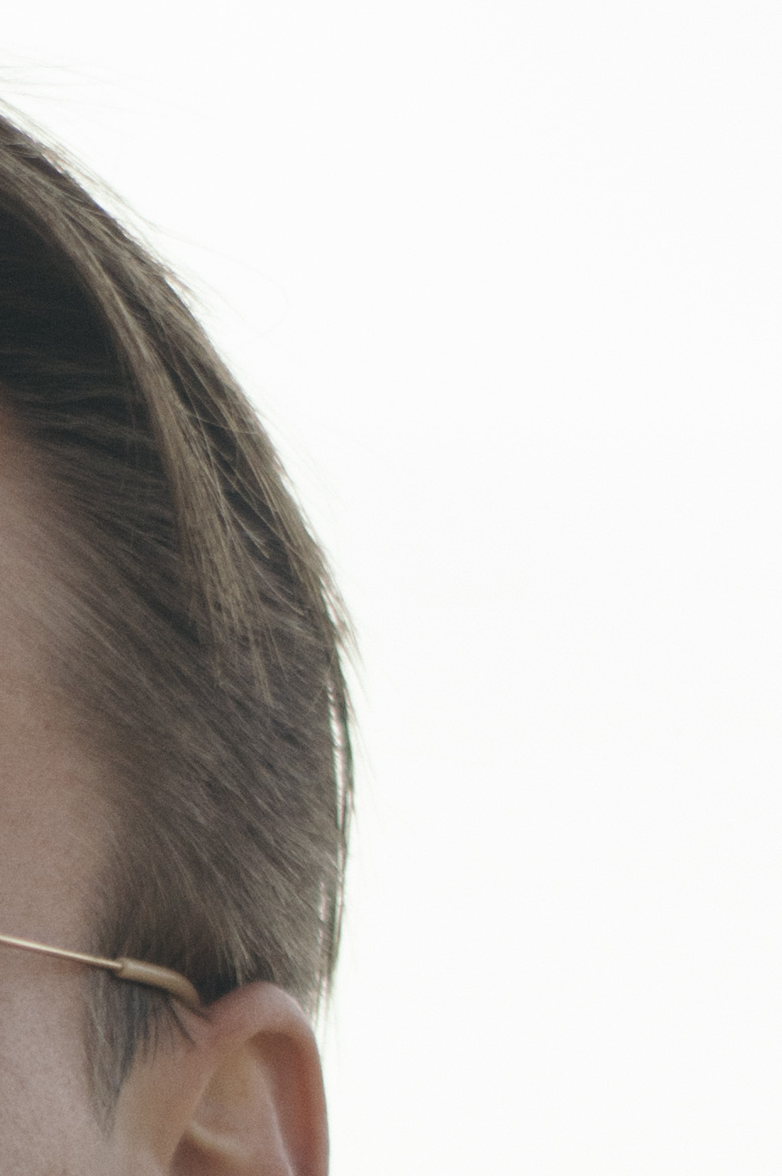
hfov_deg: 4.2
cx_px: -275
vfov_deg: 6.3
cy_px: 1575
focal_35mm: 325
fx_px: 10607
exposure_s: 1/4000
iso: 200
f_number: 2
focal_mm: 50
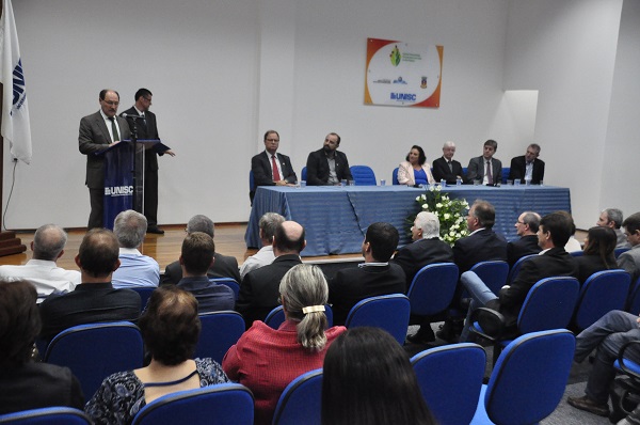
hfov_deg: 46.5
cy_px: 212
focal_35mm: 42
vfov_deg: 31.8
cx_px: 320
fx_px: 745
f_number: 4
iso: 3200
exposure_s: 1/320
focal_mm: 28
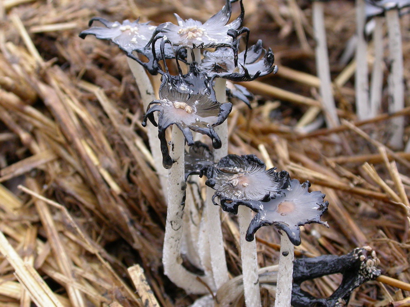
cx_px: 205
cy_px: 154
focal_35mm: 80
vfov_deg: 18.4
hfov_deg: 24.4
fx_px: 948
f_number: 4
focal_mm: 16.7
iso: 200
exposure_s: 1/200
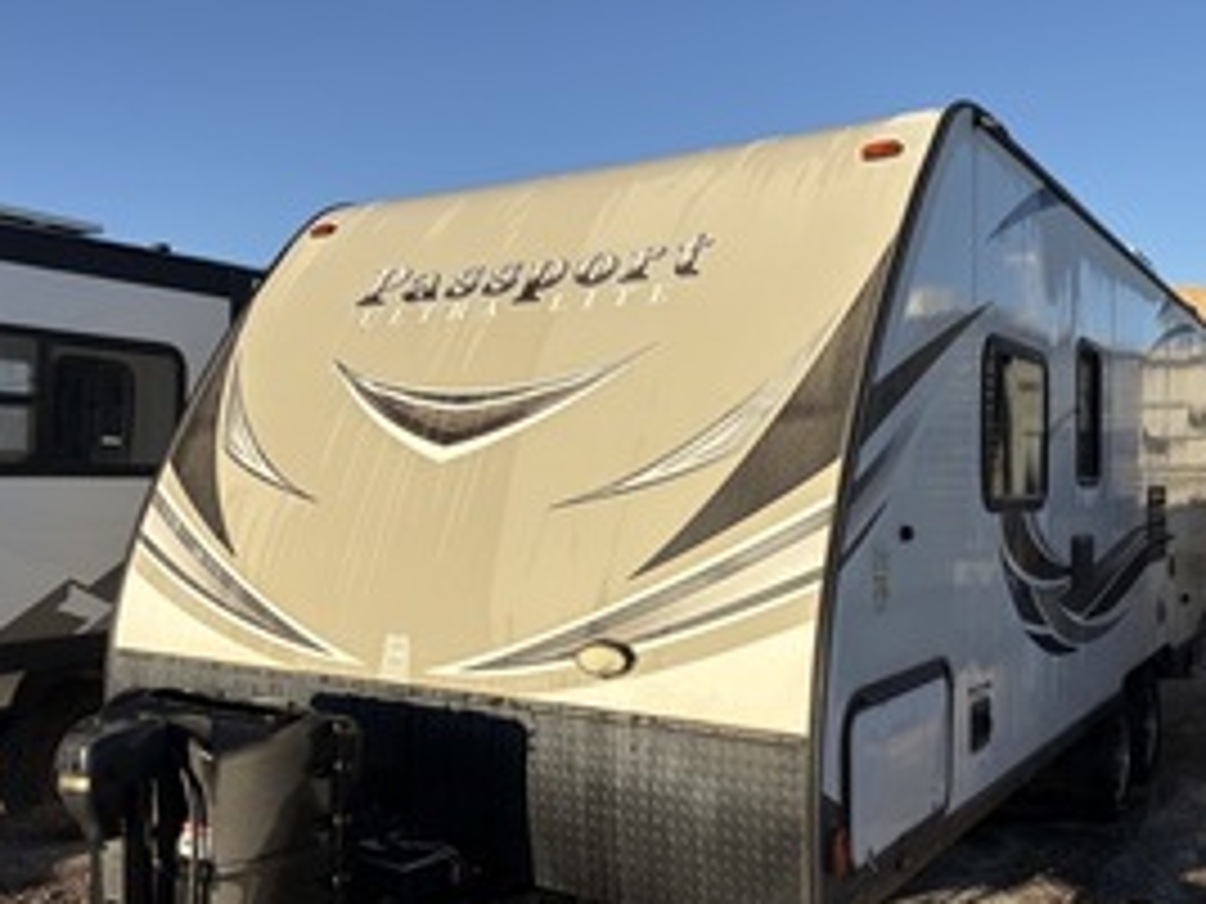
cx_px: 634
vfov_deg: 41.8
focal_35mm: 34
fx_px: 1185
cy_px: 465
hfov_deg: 53.9
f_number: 1.6
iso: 50
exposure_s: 1/3623
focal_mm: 5.96
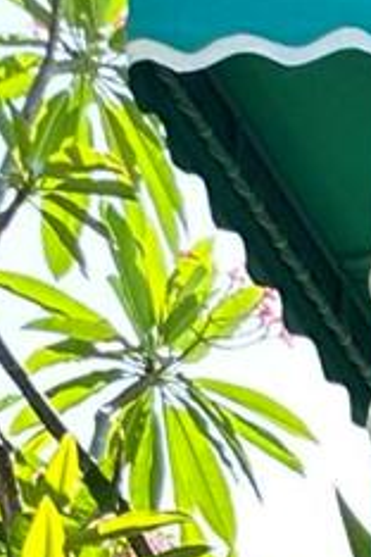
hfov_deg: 7.4
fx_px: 2535
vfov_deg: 9.5
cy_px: 1735
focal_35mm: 164
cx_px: 1125
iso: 80
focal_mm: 6.86
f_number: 1.78
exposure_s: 1/745
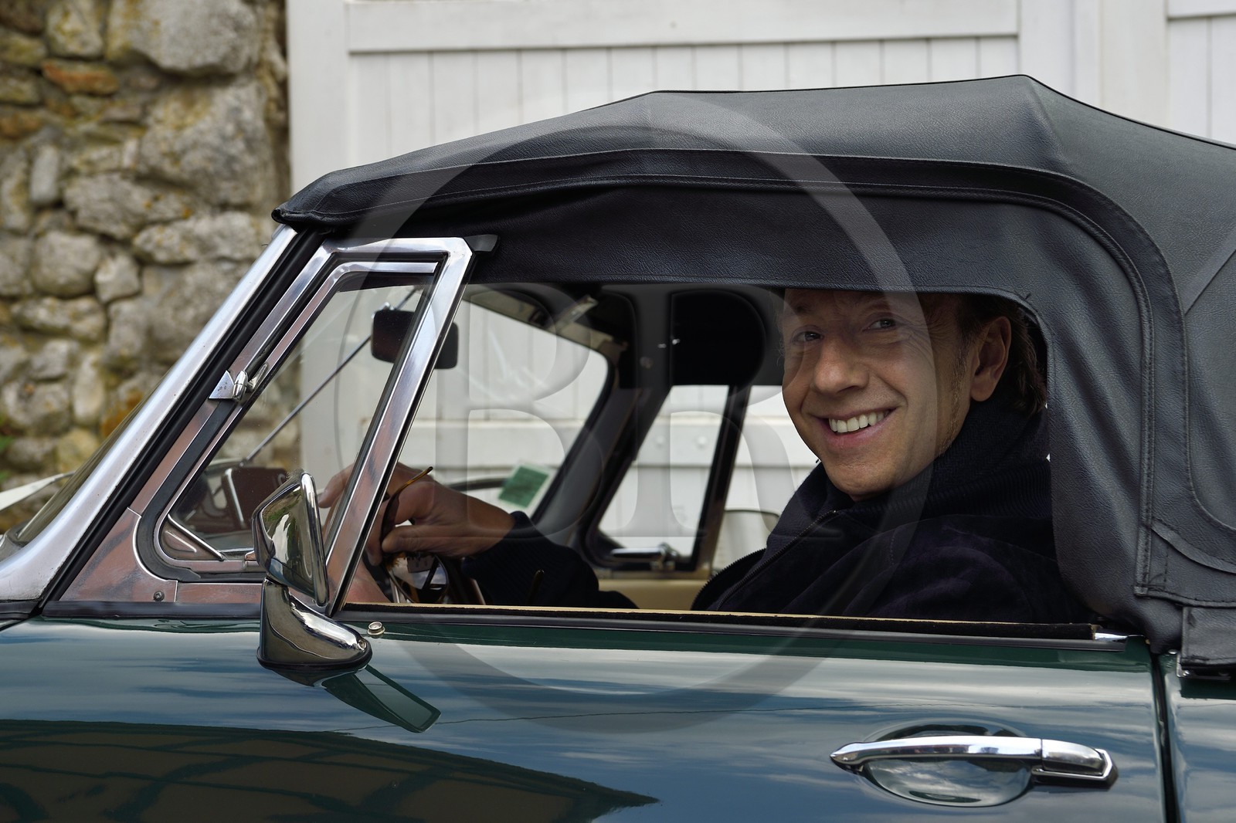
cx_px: 618
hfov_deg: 32.4
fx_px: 2128
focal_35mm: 62
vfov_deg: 21.9
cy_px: 412
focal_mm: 62
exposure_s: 1/250
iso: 200
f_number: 7.1
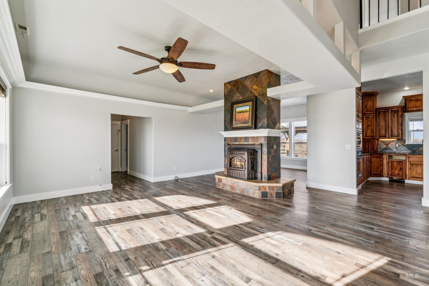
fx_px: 187
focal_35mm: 16
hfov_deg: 97.8
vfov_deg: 74.8
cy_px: 143
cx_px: 214
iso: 400
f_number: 13
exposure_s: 1/25
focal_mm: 15.7
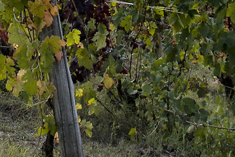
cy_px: -107
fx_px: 1815
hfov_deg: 7.4
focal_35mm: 278
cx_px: 198
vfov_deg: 4.9
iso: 250
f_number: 10
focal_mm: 28
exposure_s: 1/500
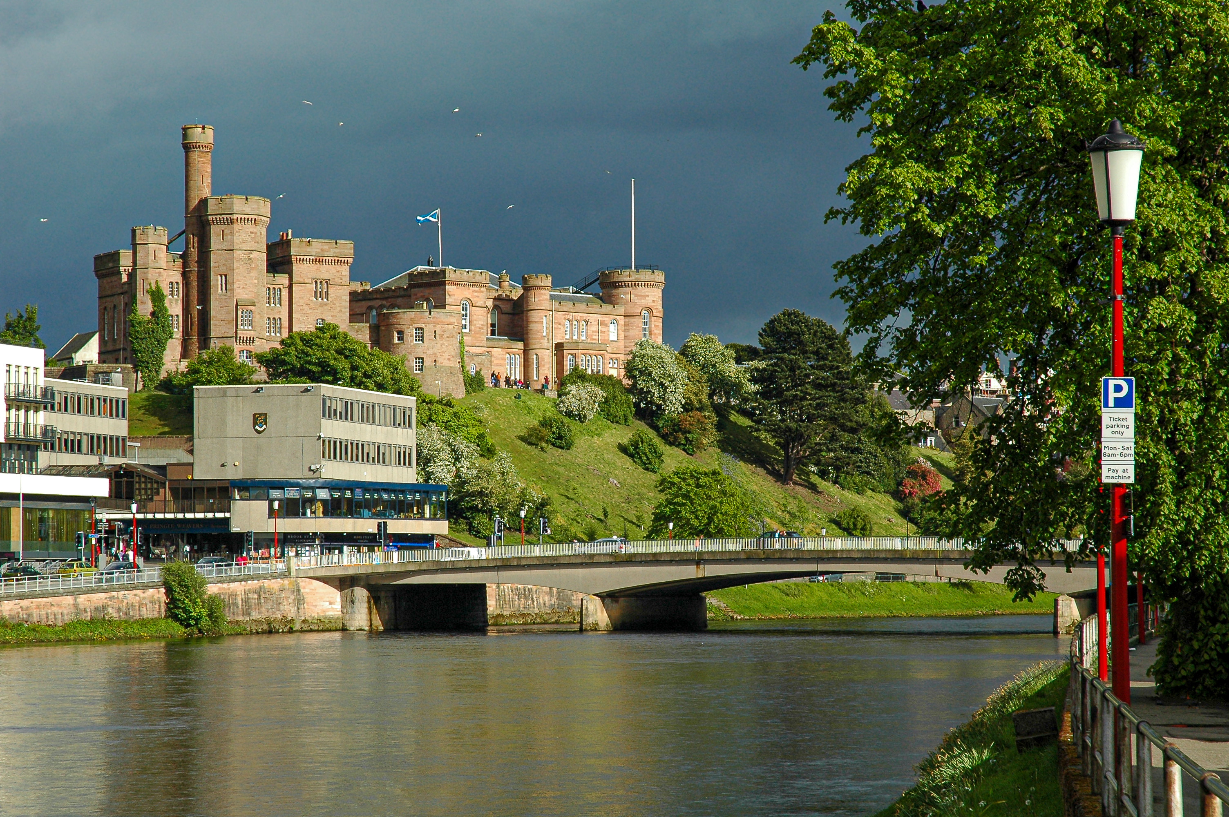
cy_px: 408
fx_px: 3581
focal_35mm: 105
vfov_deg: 13.0
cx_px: 614
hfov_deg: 19.5
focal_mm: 70
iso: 400
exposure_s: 1/400
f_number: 11
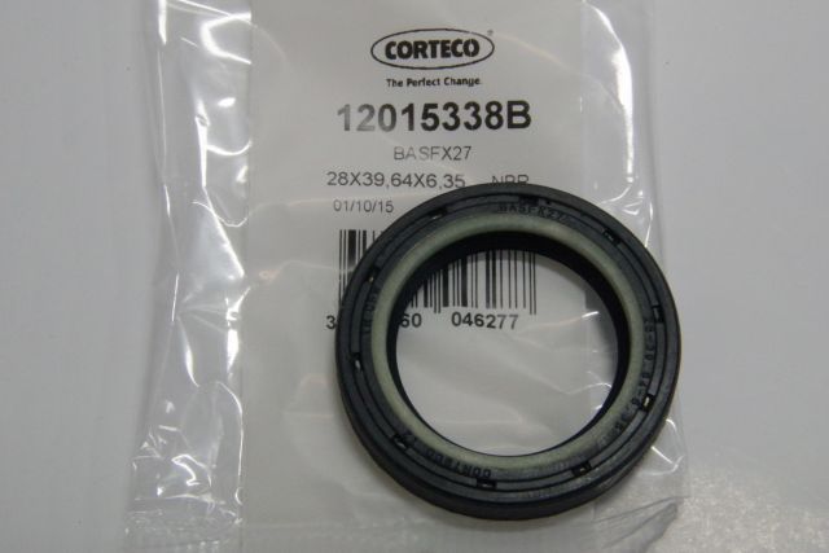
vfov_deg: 15.7
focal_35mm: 87
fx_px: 2004
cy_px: 276
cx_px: 414
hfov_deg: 23.4
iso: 6400
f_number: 40
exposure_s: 1/25
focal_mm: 58
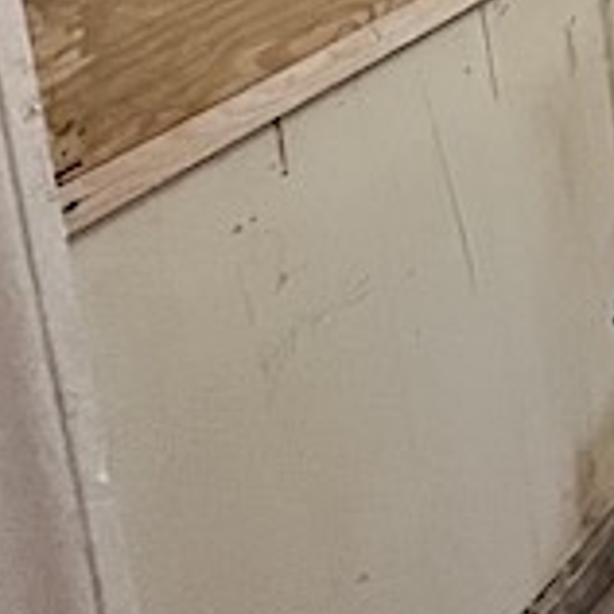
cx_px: 1519
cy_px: -404
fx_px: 1164
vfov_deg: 22.0
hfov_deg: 14.7
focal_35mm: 58
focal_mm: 1.57
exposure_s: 1/60
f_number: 1.8
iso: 200
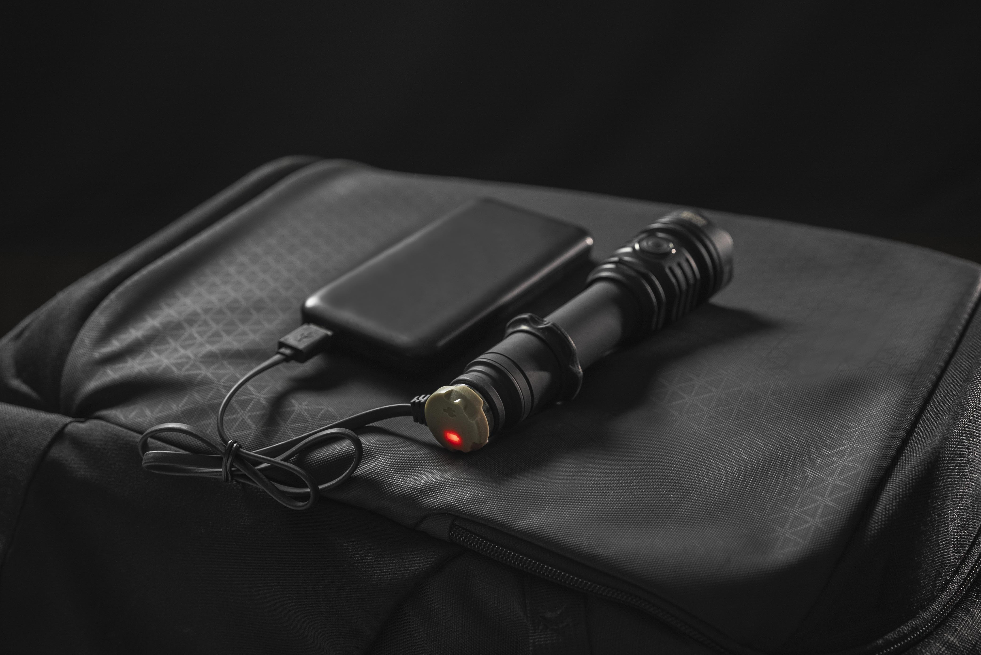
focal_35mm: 50
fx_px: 1363
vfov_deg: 27.0
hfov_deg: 39.6
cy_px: 328
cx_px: 490
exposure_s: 1/25
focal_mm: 50
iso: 2000
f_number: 4.5
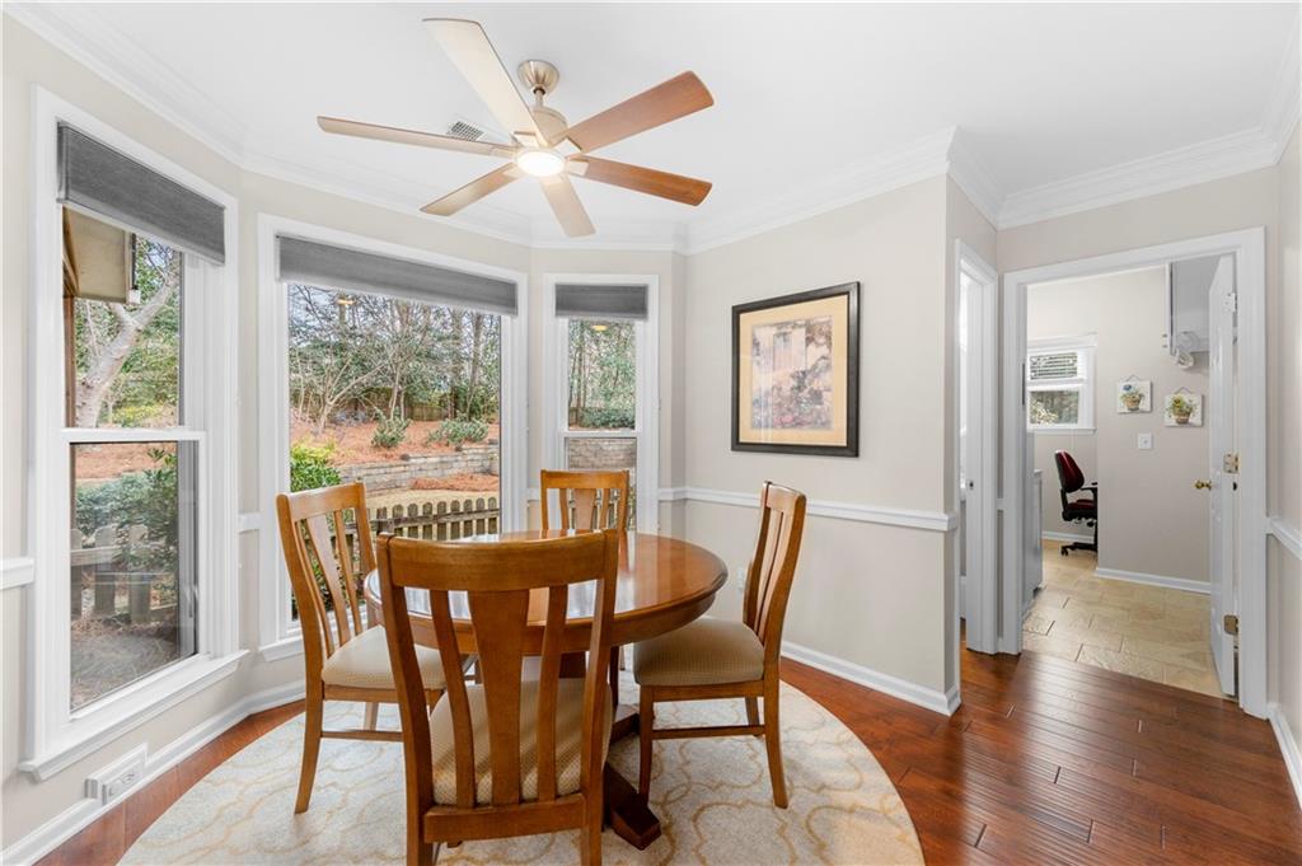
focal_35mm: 14
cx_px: 651
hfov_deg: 104.3
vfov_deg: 81.1
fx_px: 506
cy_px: 433
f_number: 7.1
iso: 500
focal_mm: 14
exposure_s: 1/15
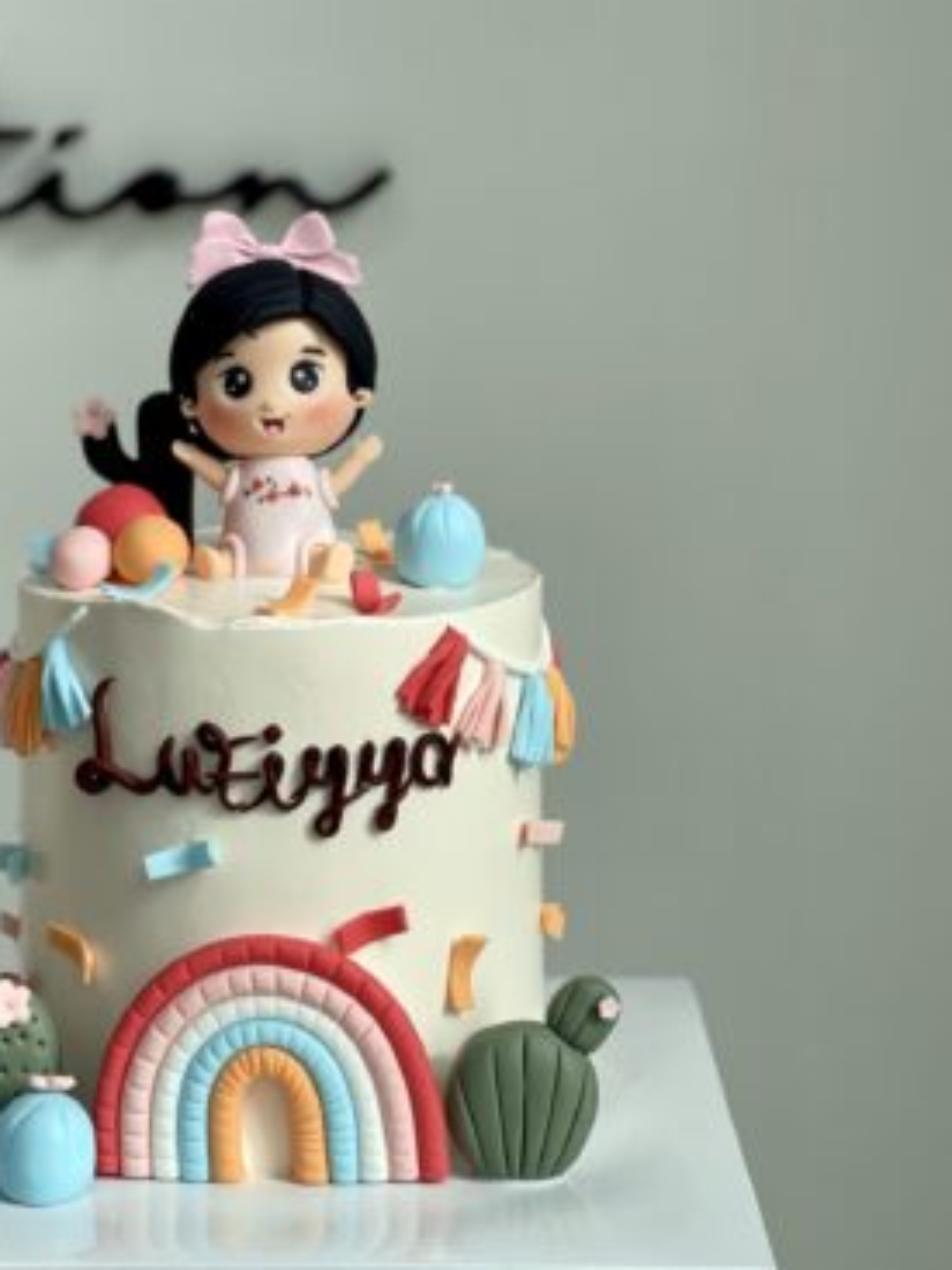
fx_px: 3412
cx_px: 291
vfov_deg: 21.1
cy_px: 638
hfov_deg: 15.8
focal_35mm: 93
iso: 32
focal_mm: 7.5
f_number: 2.2
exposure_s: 1/237
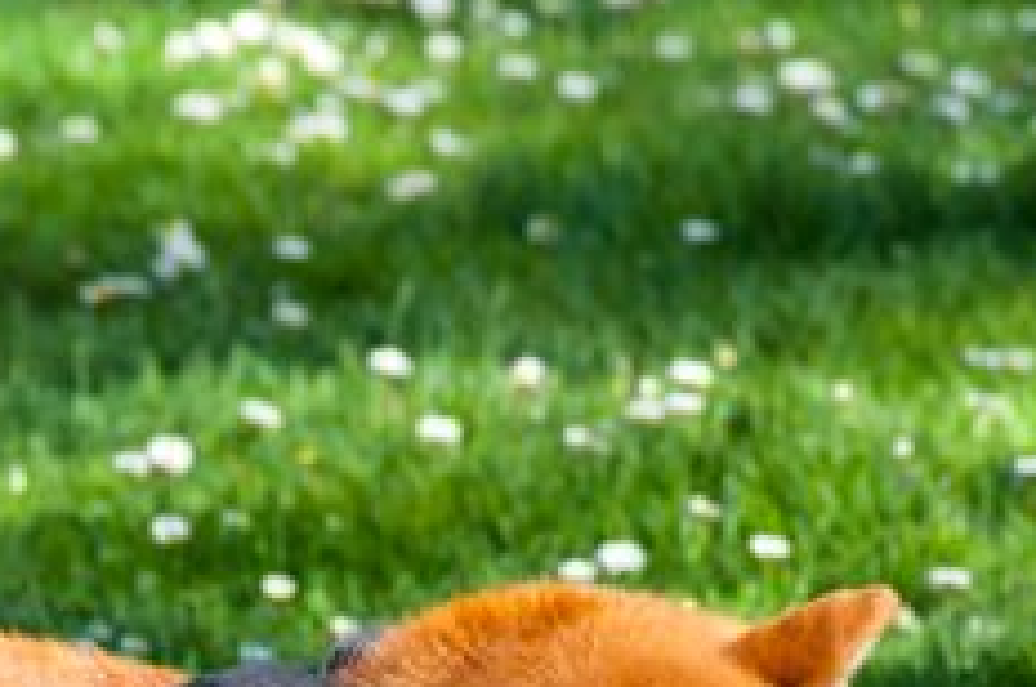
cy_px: 966
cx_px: 299
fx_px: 18220
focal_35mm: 634
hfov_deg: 3.3
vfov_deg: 2.2
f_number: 8
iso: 360
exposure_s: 1/200
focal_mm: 140
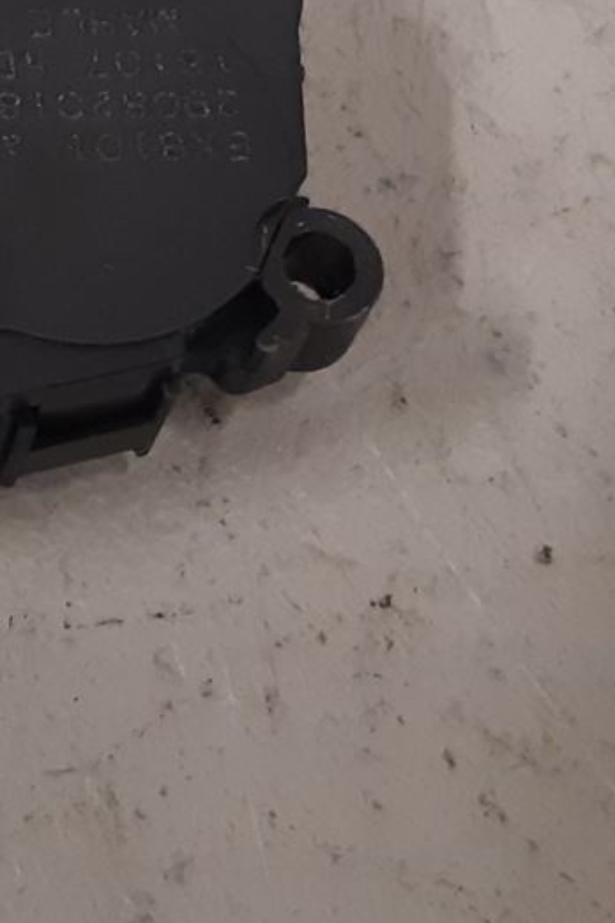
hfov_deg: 12.4
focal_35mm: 106
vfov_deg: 18.9
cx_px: -226
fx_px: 2716
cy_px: 50
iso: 160
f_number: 1.7
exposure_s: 1/50
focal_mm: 3.93
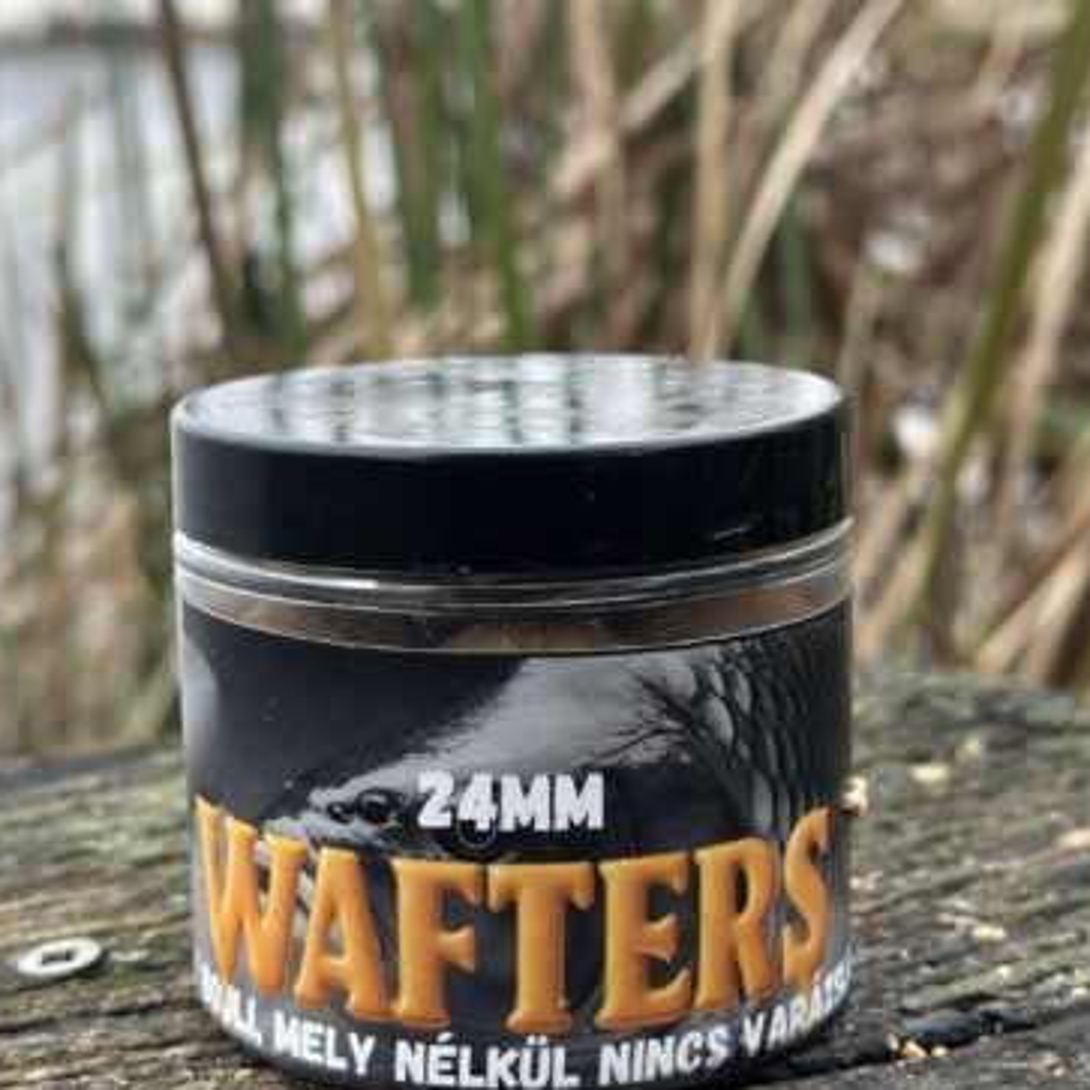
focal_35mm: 67
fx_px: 2387
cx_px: 519
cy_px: 620
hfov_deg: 25.7
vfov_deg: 25.7
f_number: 1.78
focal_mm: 6.86
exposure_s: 1/138
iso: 64
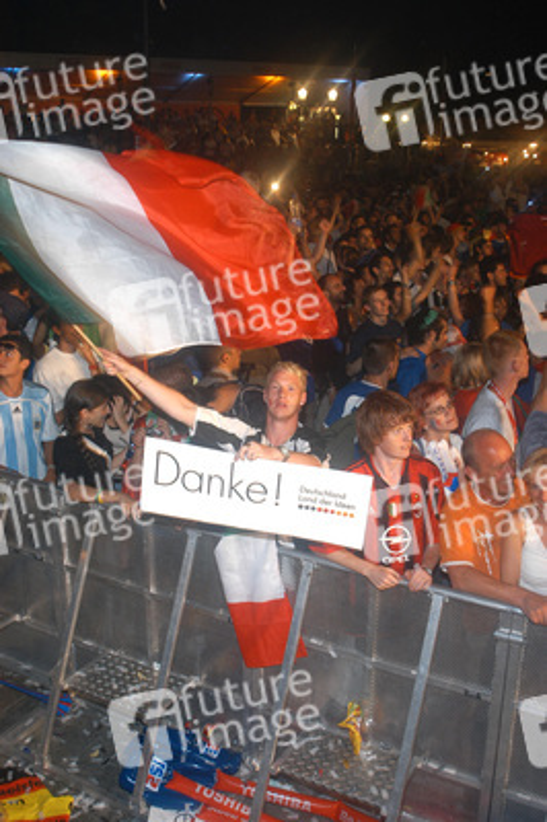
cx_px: 274
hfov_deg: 31.8
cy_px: 411
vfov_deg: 46.4
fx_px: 959
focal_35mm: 42
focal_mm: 28
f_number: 5.6
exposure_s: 1/15
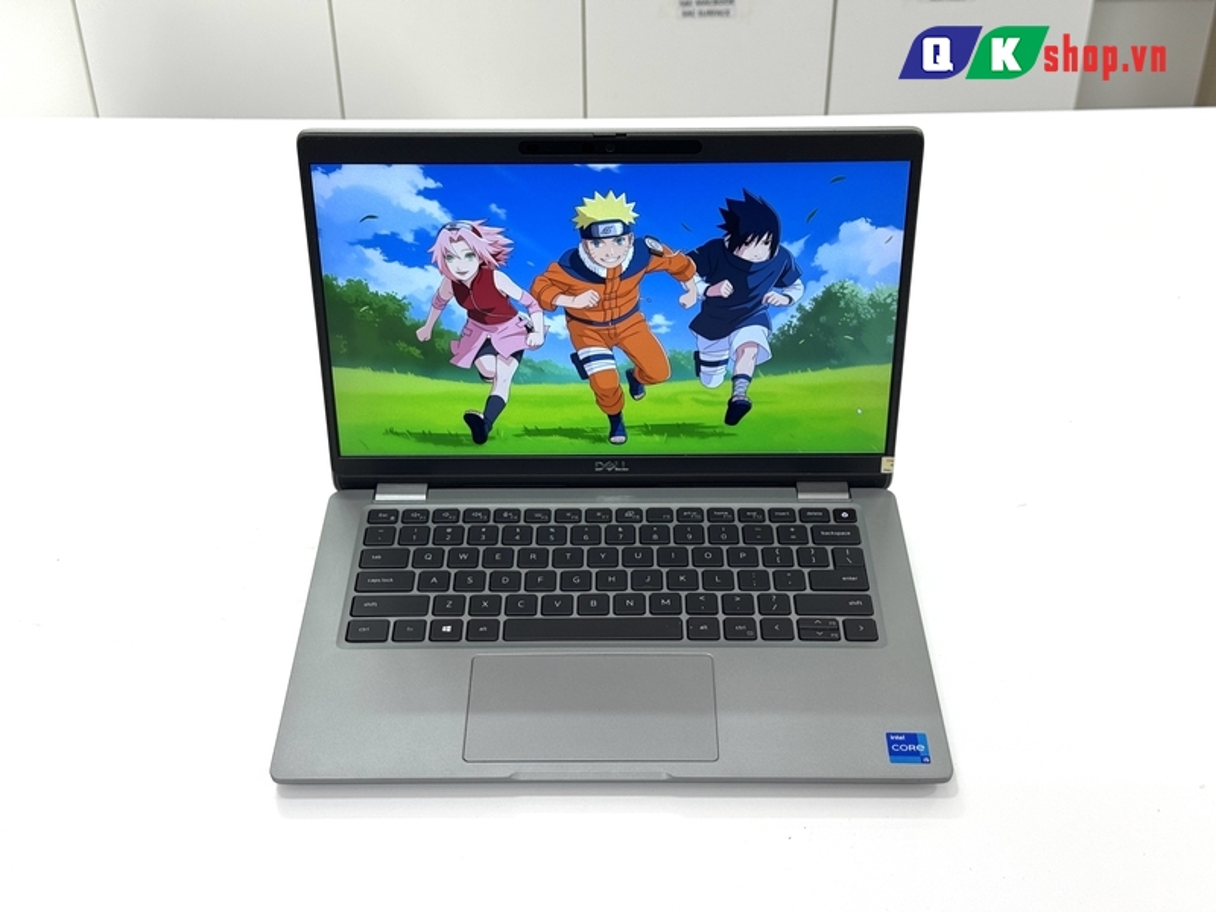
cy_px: 456
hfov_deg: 39.7
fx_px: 1686
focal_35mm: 48
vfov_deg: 30.3
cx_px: 608
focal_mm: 6.76
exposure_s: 1/100
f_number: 1.78
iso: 50
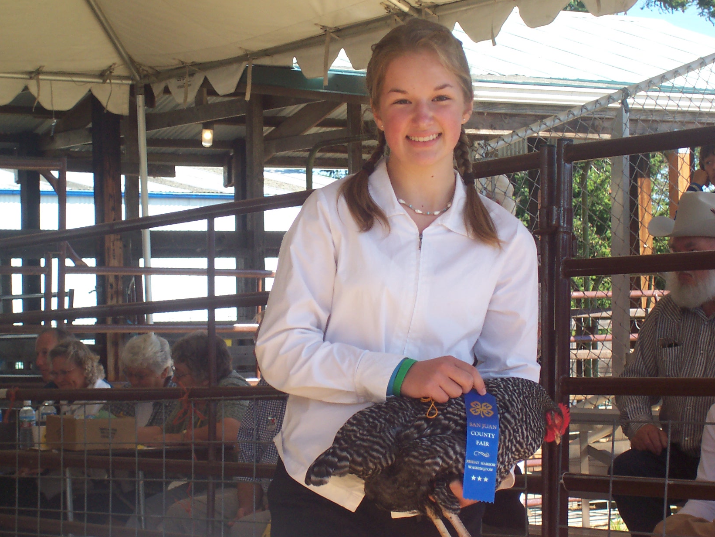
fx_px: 2314
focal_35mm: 112
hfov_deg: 17.6
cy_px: 270
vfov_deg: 13.2
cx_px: 355
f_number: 4.8
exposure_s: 1/180
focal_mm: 16.8
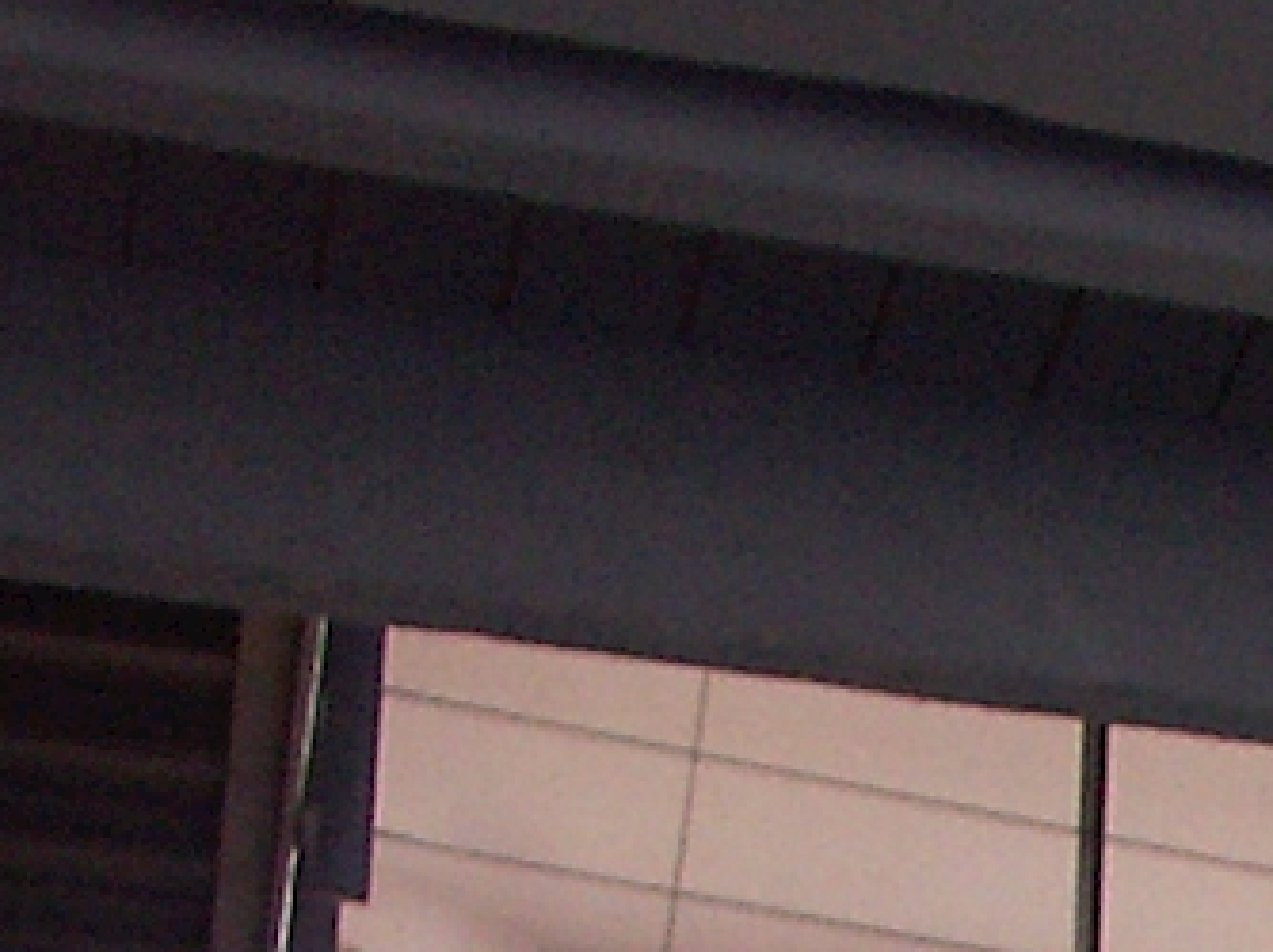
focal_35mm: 161
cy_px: 2570
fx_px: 5917
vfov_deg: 8.2
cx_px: 2607
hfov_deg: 11.1
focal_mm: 7.21
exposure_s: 1/50
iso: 200
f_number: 2.8
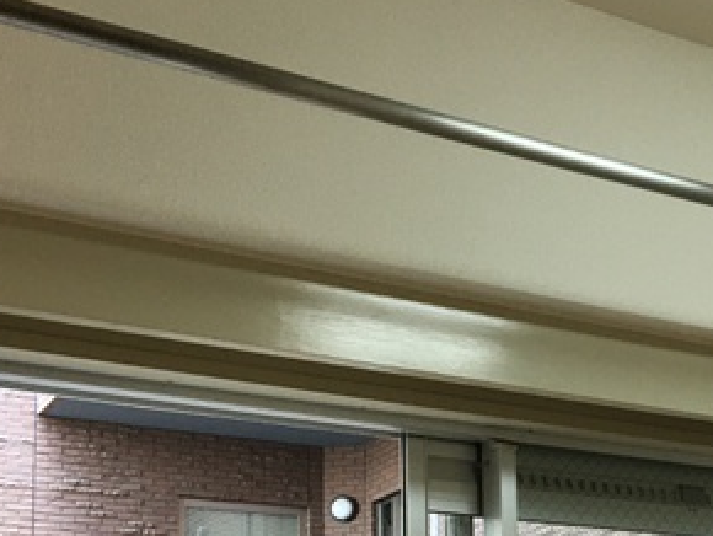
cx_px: 548
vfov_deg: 20.2
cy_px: 572
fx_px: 1443
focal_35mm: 70
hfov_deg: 27.3
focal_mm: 4.15
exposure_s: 1/30
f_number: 2.2
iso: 40
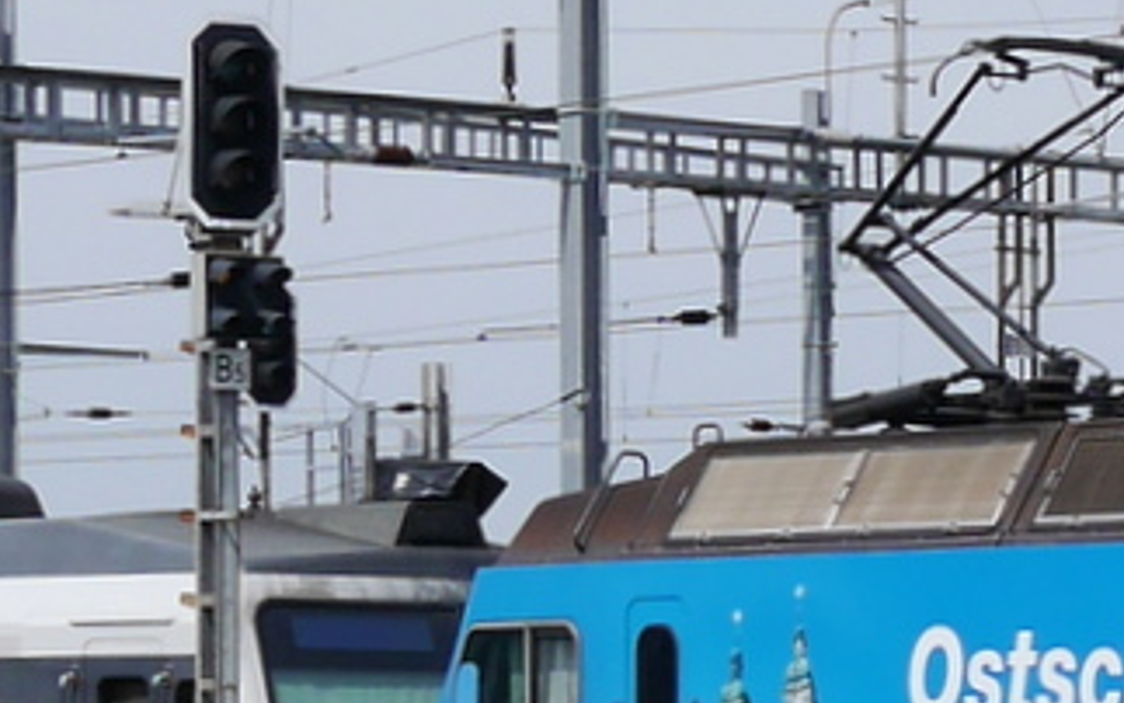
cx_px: 1956
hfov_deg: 14.7
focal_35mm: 126
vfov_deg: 10.3
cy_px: 827
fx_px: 3860
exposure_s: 1/500
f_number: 9
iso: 160
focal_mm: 16
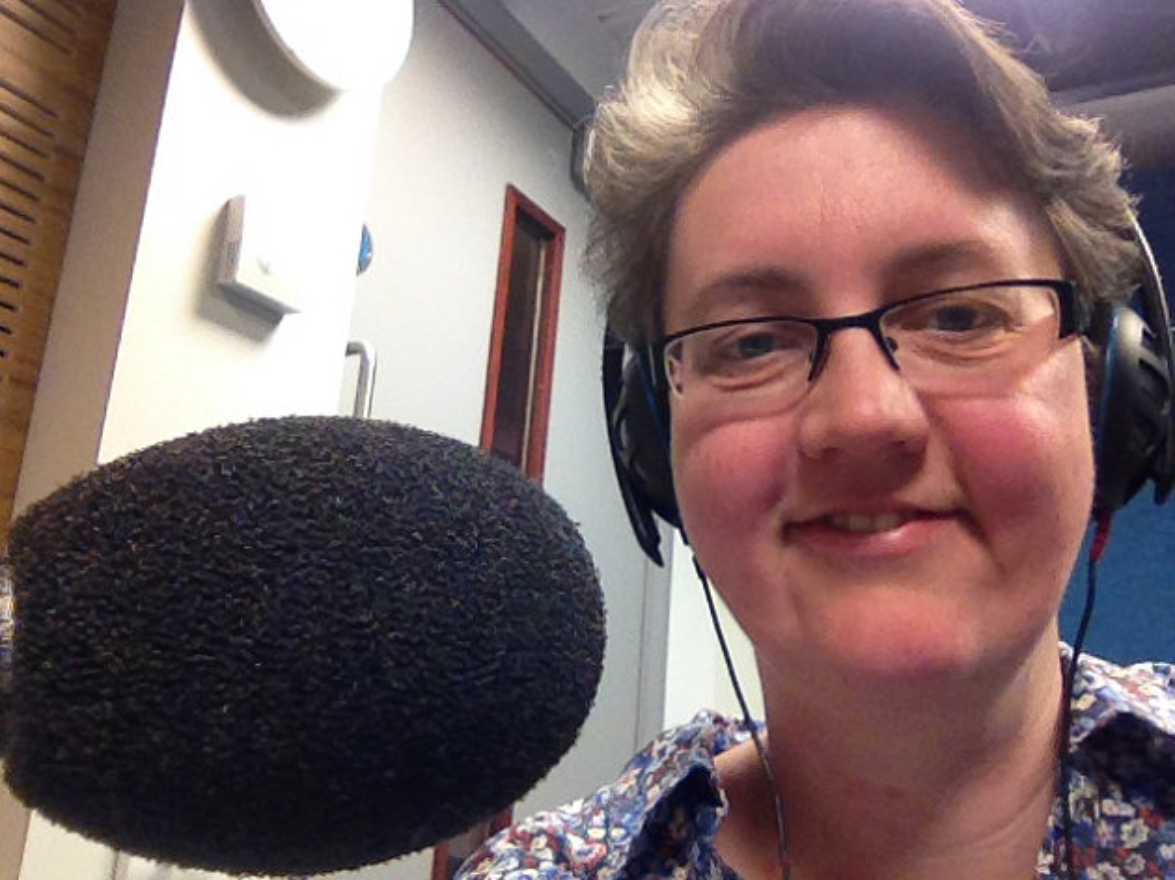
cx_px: 588
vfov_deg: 40.7
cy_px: 440
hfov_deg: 52.6
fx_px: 1188
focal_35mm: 35
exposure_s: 1/60
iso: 160
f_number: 2.4
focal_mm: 1.85
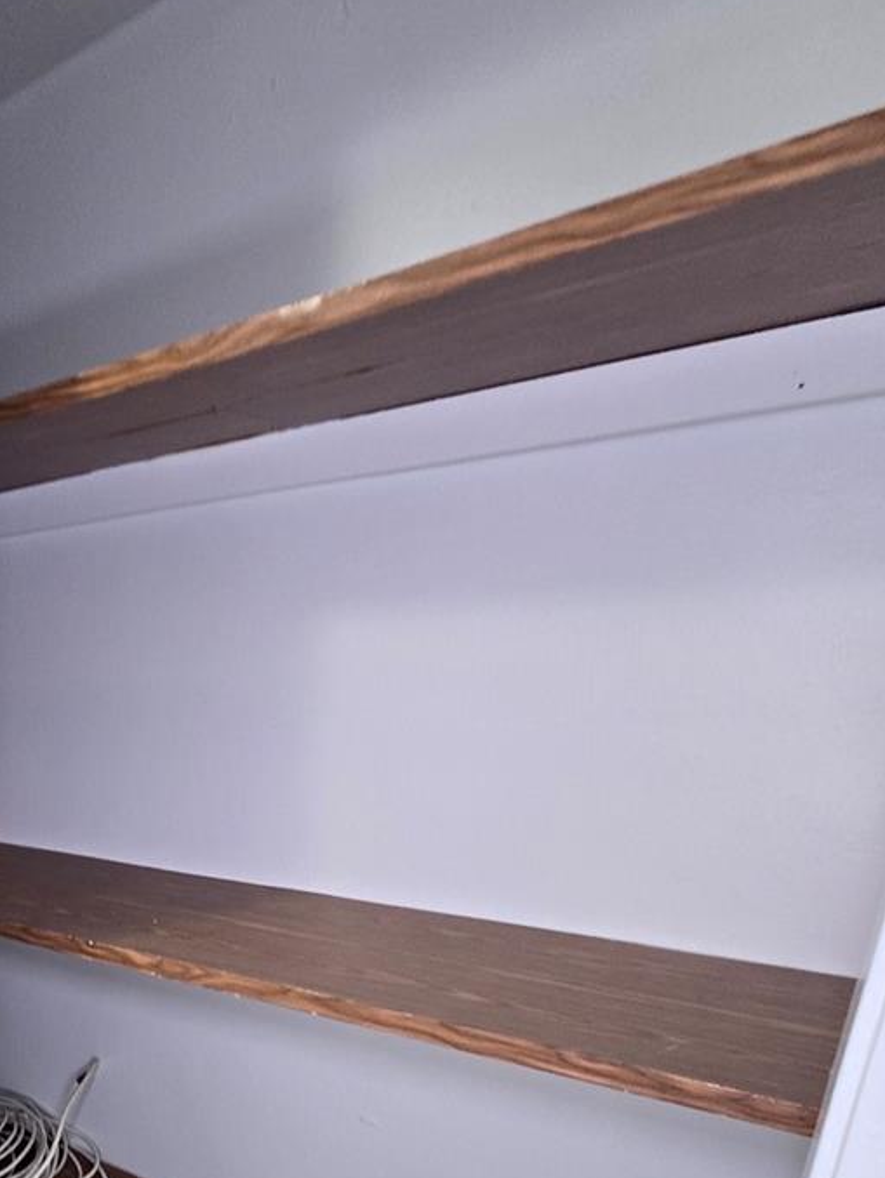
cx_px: 113
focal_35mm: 23
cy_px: 968
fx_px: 784
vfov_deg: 66.1
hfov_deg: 52.8
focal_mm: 2.2
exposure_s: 1/60
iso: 100
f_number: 2.2
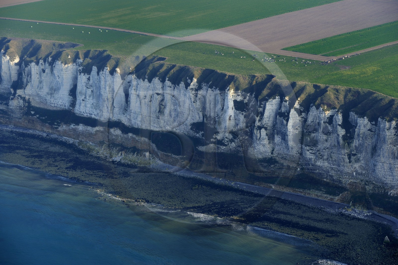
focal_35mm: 105
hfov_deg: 19.5
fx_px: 1161
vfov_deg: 13.0
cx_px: 199
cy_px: 132
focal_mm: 105
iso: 400
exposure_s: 1/800
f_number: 5.6
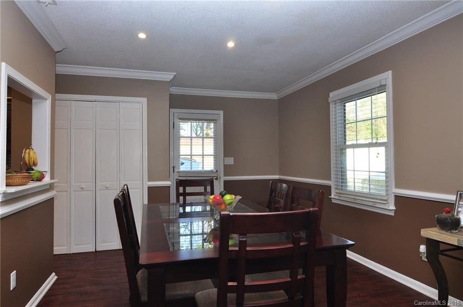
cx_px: 232
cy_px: 154
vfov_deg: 56.0
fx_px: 289
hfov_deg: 77.4
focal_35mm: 22
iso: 450
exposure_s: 1/60
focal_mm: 15
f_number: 8
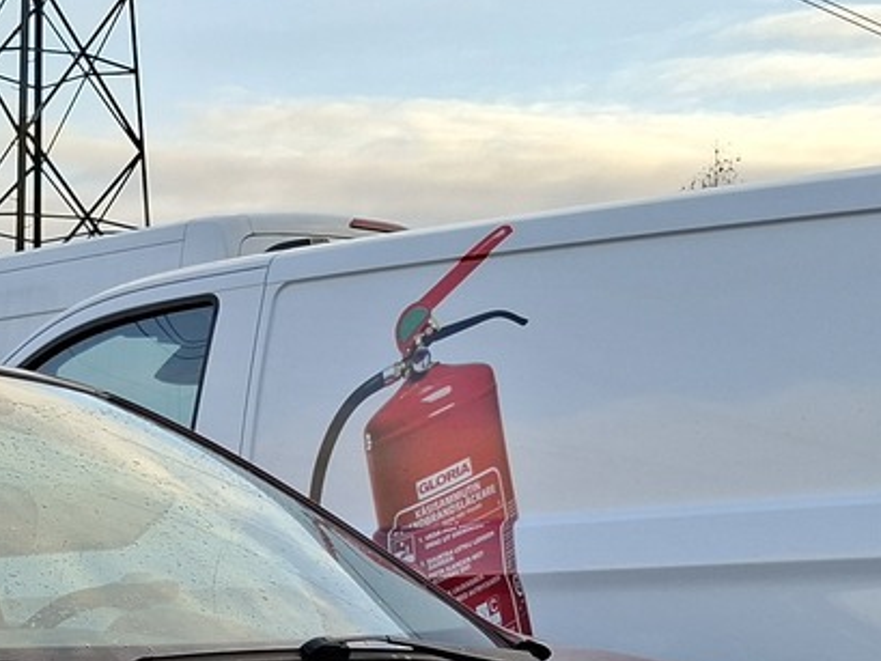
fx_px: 2062
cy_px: 1049
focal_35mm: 81
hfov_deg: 23.5
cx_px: 93
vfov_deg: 16.3
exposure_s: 1/340
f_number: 1.8
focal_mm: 5.54
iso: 50
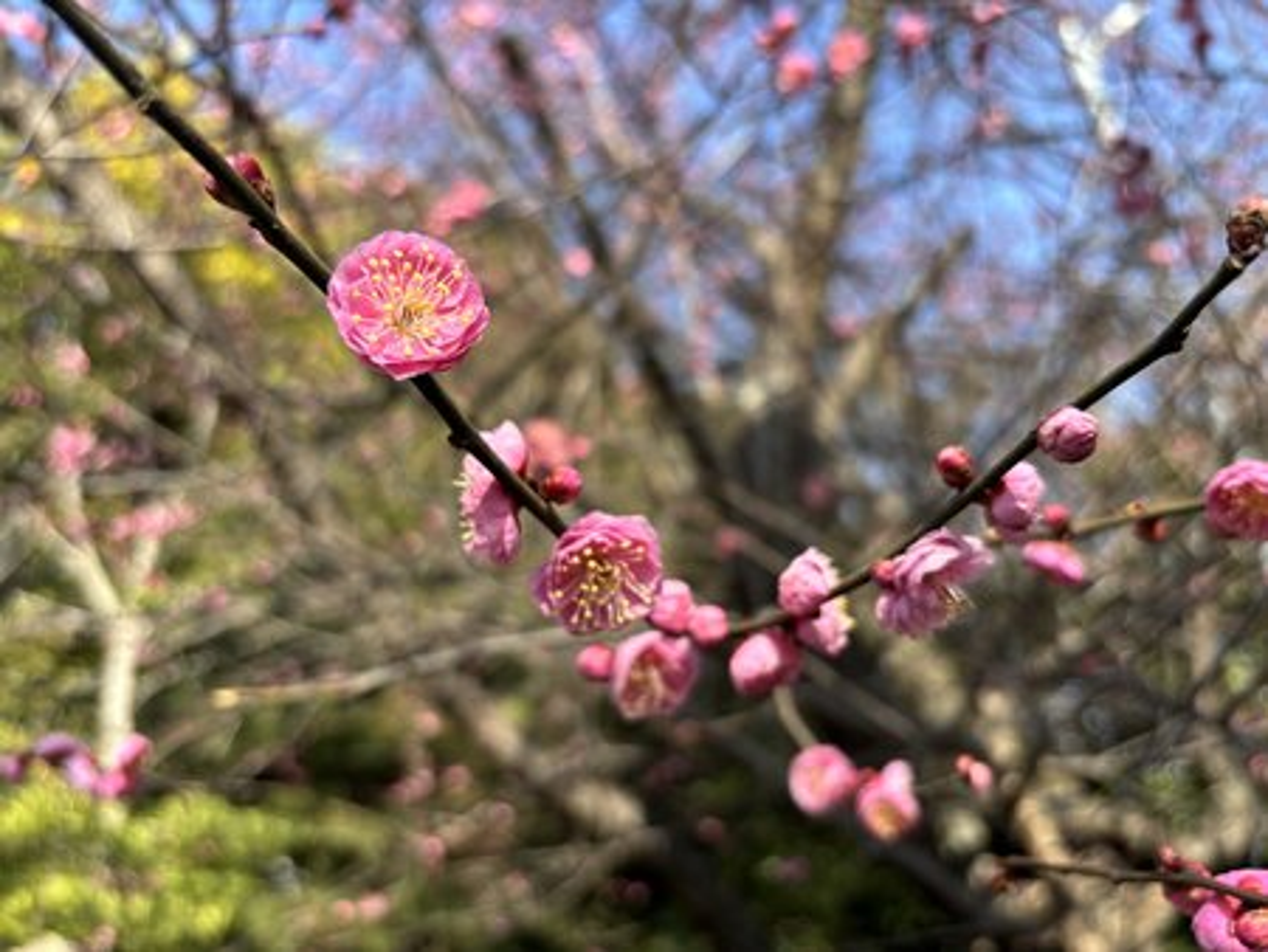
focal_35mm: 26
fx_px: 953
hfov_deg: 67.3
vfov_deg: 53.1
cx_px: 634
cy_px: 476
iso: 50
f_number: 1.6
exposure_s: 1/1152
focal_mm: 5.96
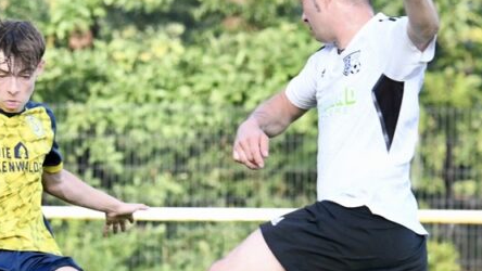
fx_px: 7095
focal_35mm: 555
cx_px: 55
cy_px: 279
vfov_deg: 2.2
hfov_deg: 3.9
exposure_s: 1/1600
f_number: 6.3
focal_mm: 230
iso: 5000
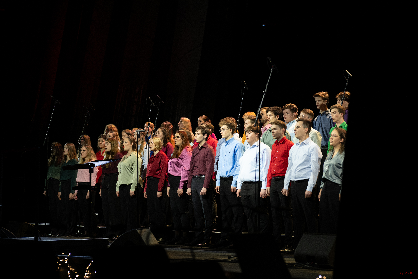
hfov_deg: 23.9
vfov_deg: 16.1
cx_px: 209
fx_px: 987
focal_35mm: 85
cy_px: 140
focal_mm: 85
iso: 1000
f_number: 2.8
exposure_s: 1/200
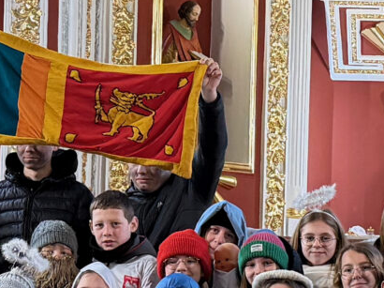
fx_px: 1663
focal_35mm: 150
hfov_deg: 13.1
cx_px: 342
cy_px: 265
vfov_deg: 9.8
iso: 400
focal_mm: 6.76
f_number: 1.78
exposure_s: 1/100
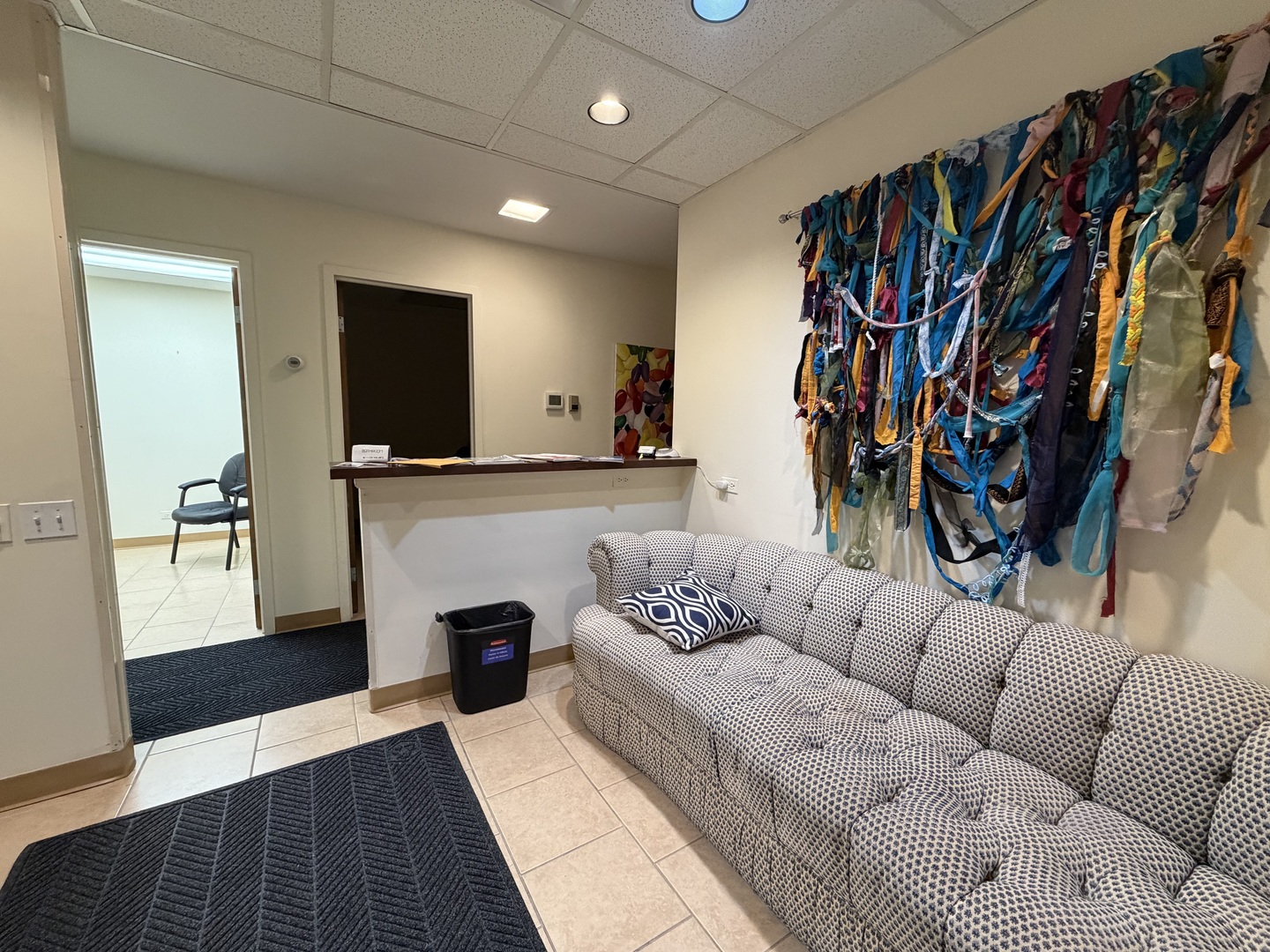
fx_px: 514
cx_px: 635
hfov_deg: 102.1
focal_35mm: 14
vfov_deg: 85.7
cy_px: 476
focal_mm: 2.22
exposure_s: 1/60
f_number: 2.2
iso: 400
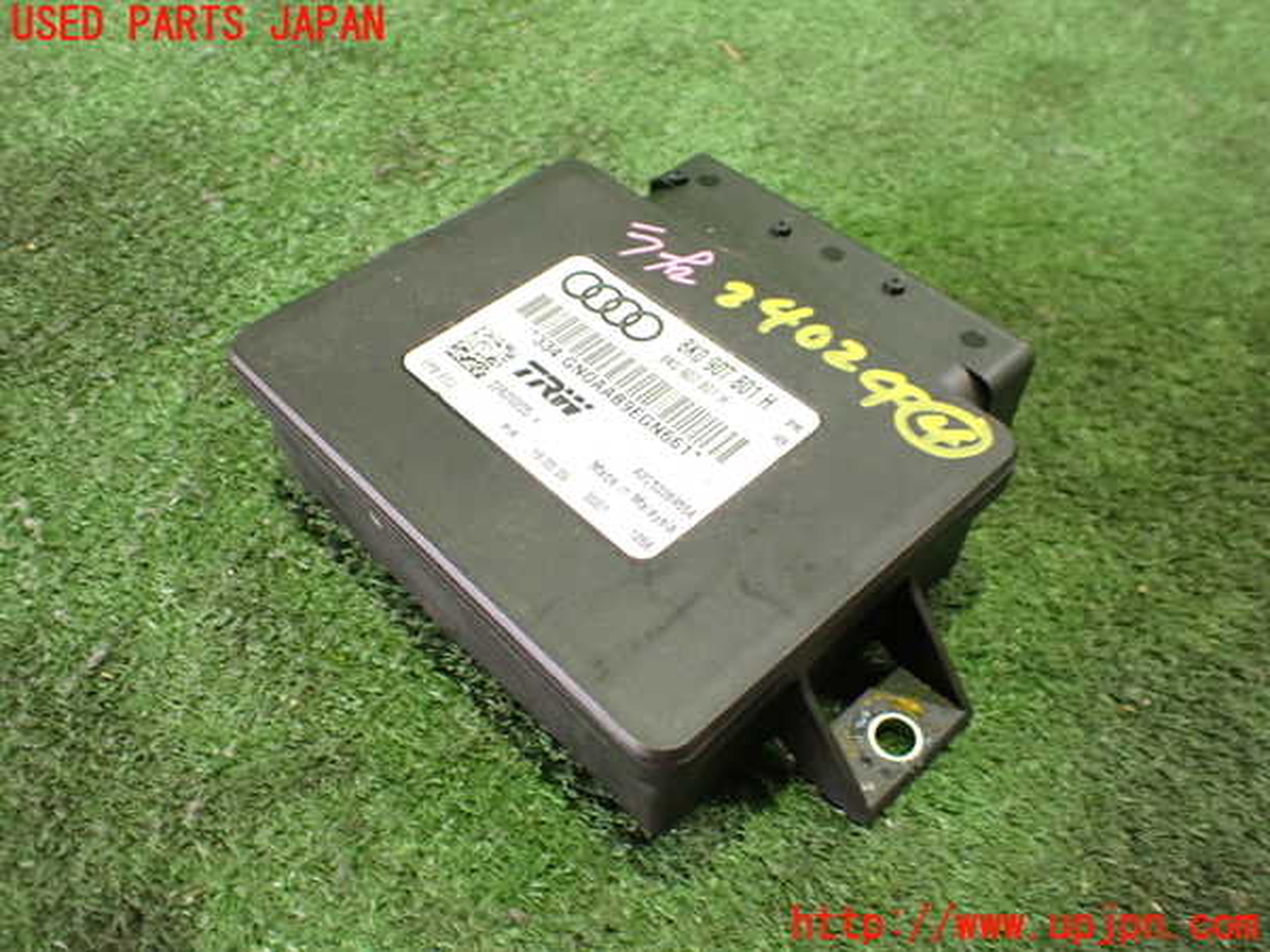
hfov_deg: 60.0
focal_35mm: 30
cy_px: 476
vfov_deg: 46.8
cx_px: 635
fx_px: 1101
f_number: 2.3
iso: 800
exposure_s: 1/30
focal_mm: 5.4
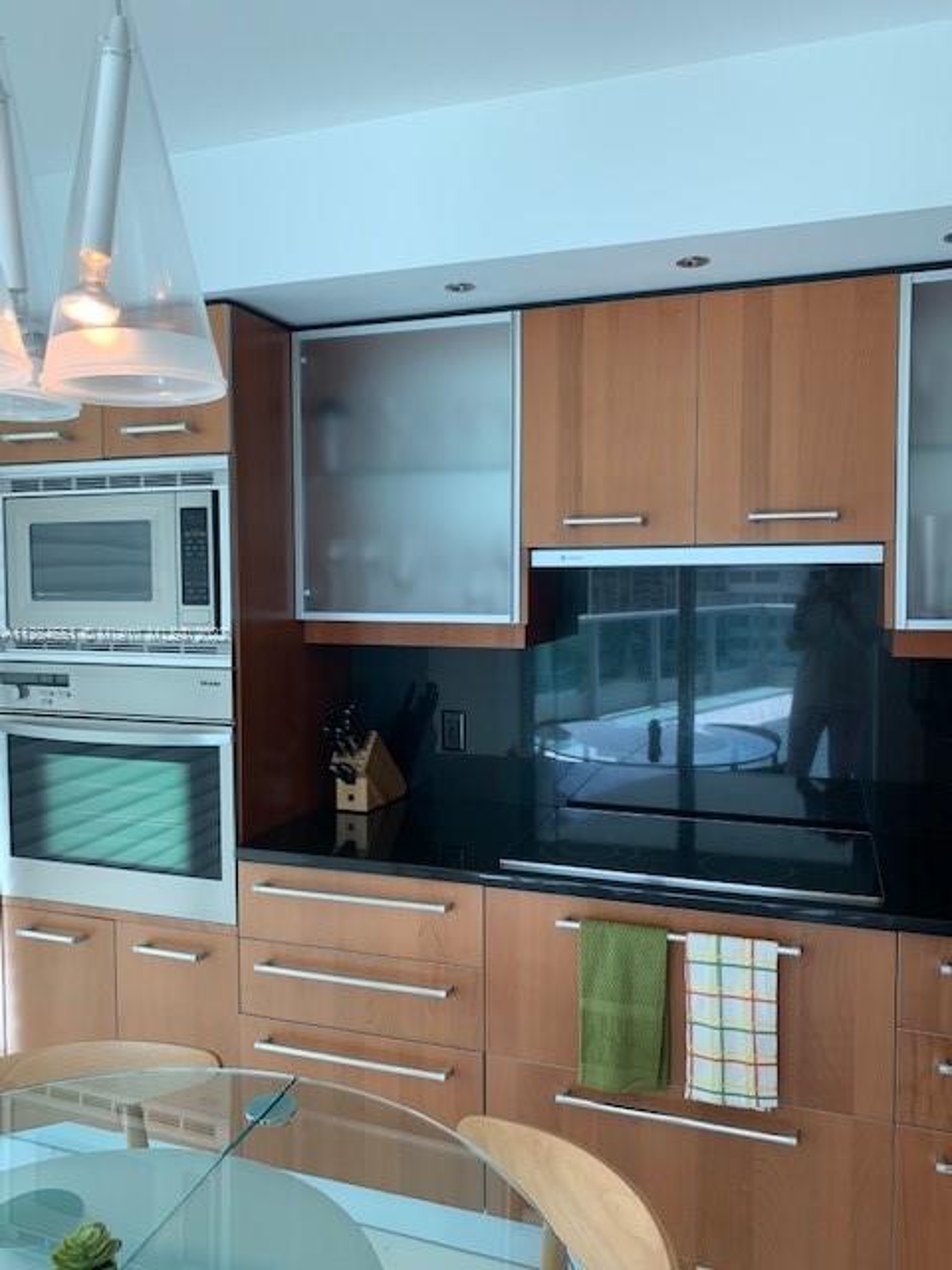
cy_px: 635
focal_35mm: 26
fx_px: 953
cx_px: 476
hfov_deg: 53.1
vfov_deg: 67.3
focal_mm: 4.25
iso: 25
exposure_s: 1/152
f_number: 1.8
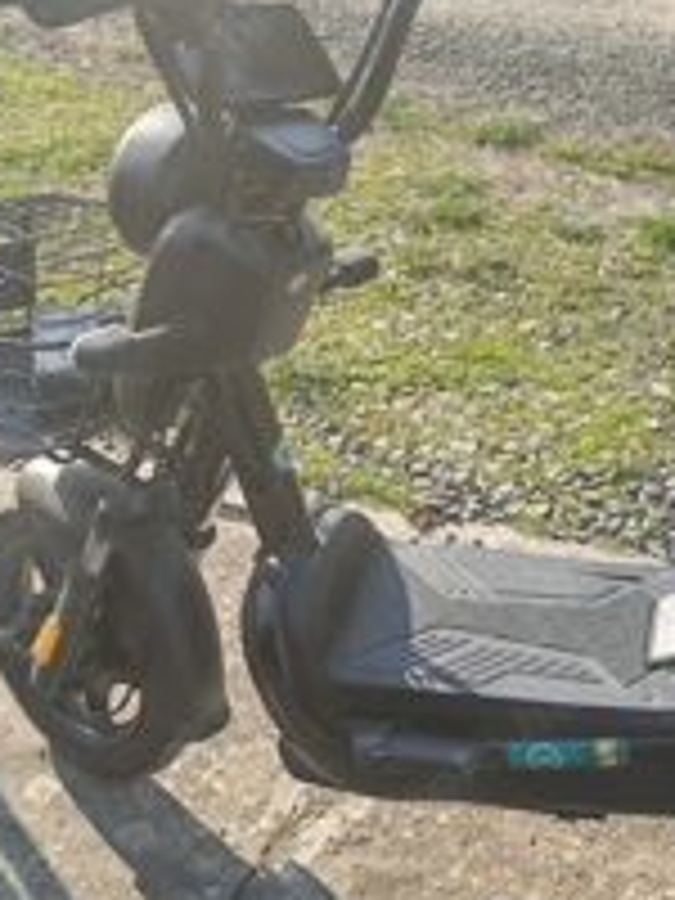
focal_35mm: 54
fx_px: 1404
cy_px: 522
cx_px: 608
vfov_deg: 35.5
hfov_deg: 26.2
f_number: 1.95
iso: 50
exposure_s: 1/640
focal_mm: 5.52
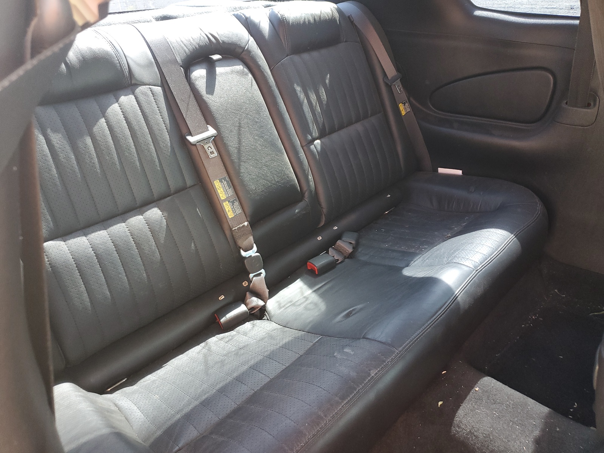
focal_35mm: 26
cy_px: 226
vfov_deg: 53.1
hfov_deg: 67.3
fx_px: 454
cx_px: 302
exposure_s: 1/60.2
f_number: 1.5
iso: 91
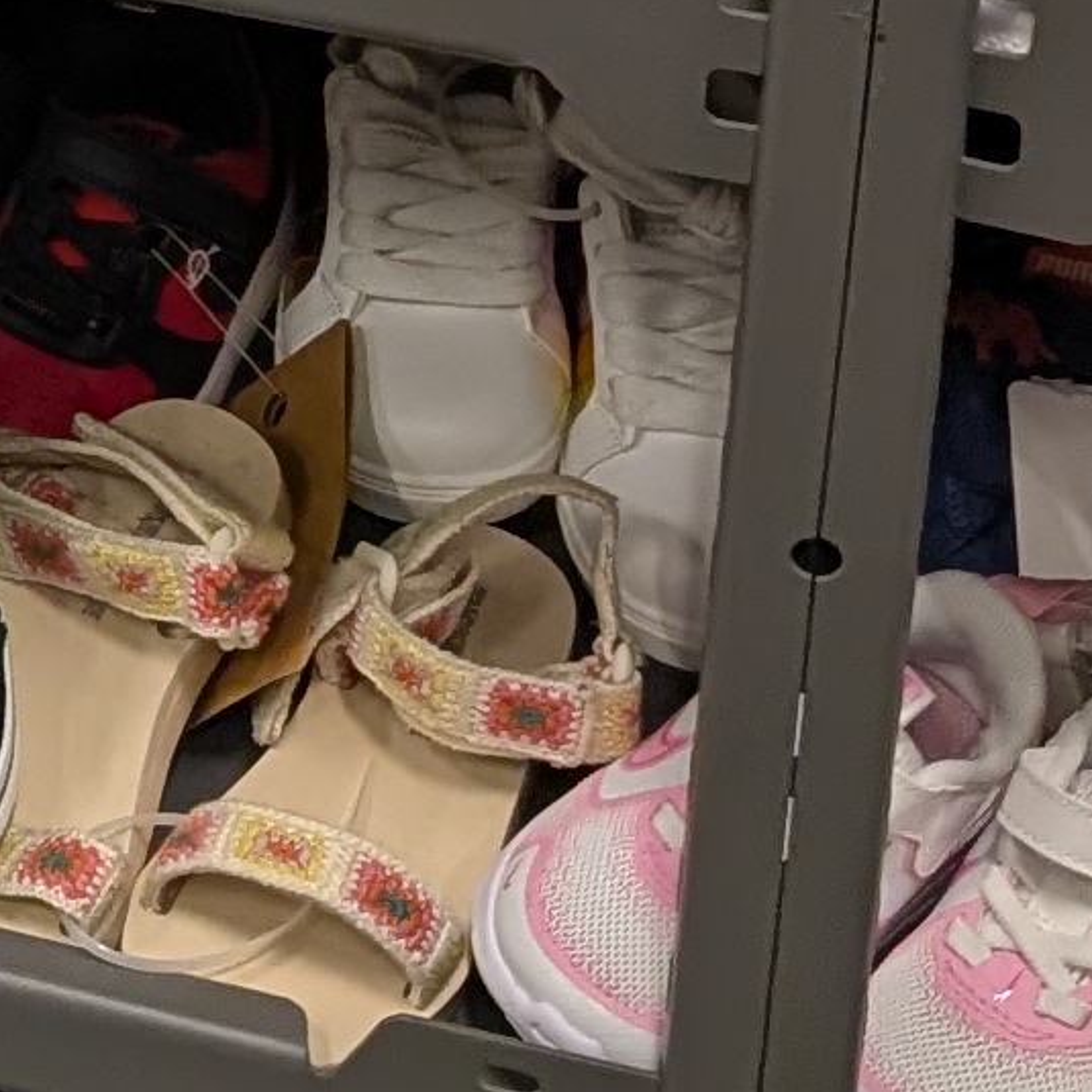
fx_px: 5782
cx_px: -1831
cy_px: -1304
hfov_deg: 9.2
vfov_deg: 9.8
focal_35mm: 162
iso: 102
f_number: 1.68
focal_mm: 6.9
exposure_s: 1/58.5
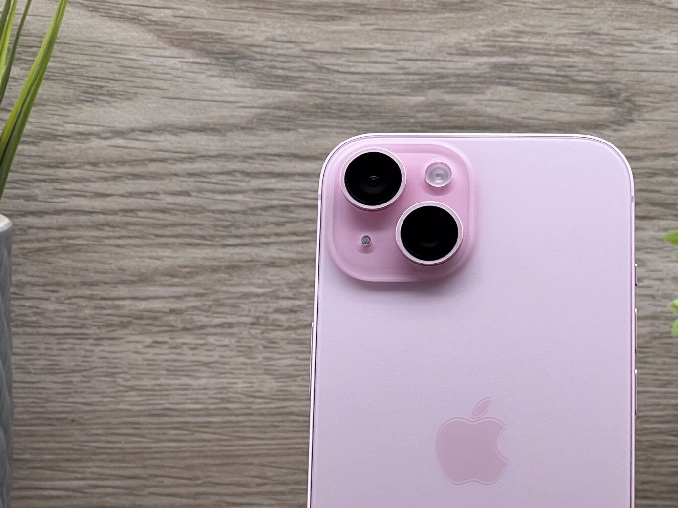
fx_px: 2781
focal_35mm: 142
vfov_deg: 10.4
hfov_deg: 13.9
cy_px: 407
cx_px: 443
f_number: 2.8
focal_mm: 9
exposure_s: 1/100
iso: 64
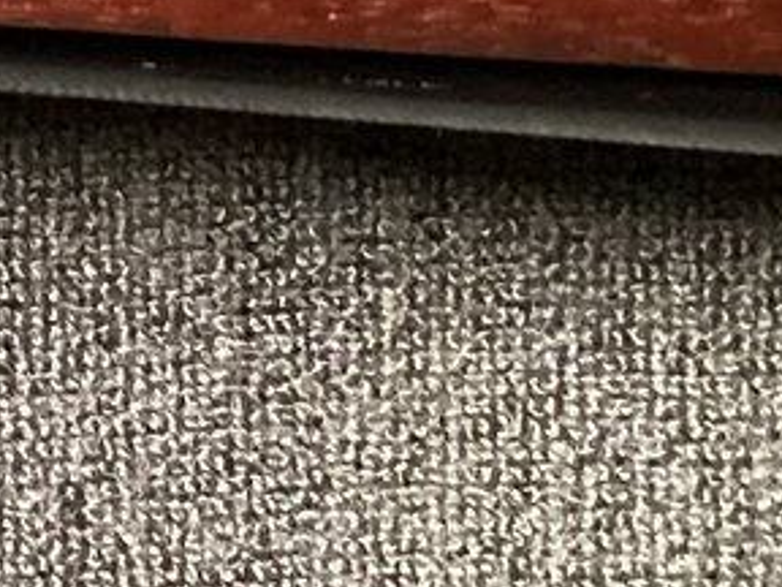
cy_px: -689
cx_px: -574
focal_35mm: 163
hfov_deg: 11.4
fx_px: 3682
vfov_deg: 8.5
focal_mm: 3.3
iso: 500
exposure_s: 1/25
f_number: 2.4
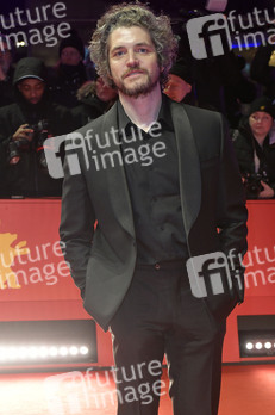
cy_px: 210
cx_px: 139
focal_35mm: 69
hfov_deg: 19.7
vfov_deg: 29.3
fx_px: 793
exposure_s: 1/250
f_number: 6.3
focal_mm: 60
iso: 2000
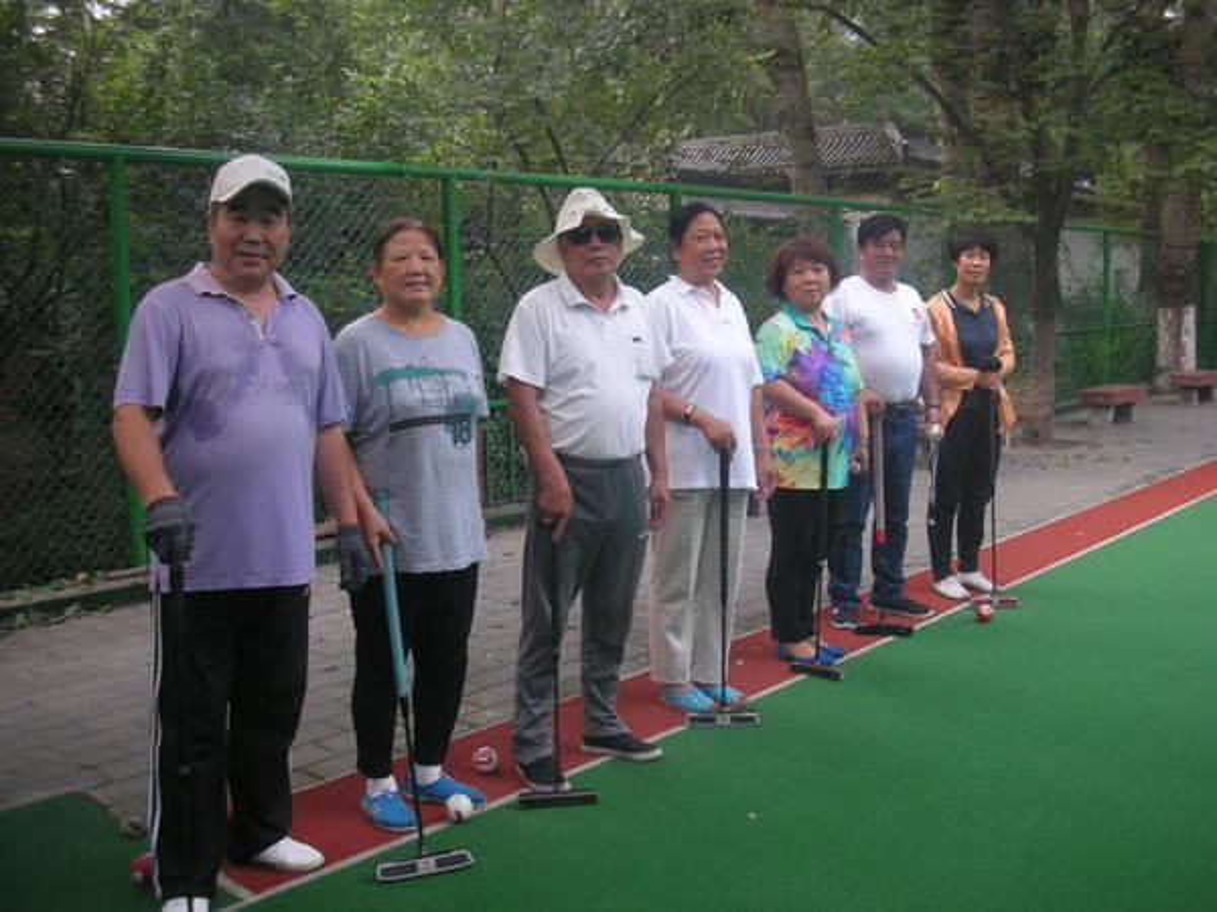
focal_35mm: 35
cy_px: 456
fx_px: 1231
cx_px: 608
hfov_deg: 52.6
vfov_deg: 40.7
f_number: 2.8
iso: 50
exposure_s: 1/100
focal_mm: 5.8
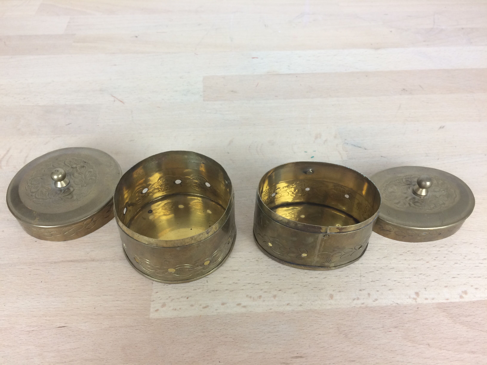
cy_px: 182
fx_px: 408
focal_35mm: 29
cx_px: 244
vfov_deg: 48.2
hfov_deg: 61.7
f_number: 2.2
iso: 32
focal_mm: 4.15
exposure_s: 1/33
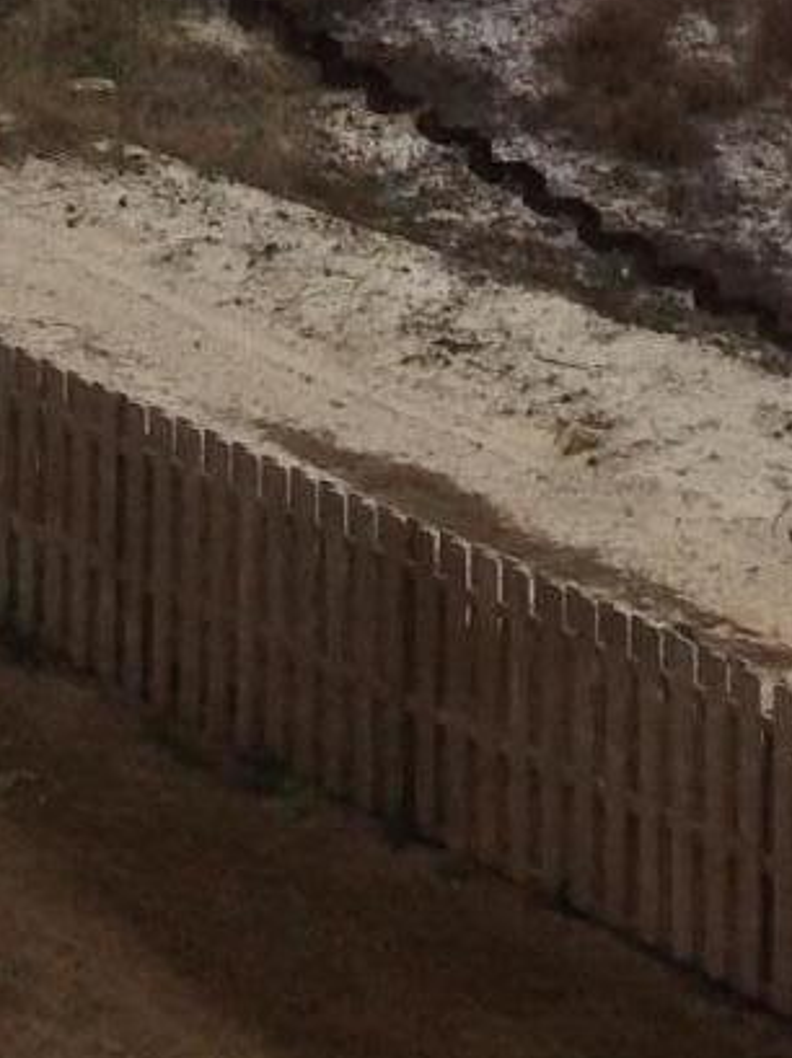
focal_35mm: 171
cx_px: -123
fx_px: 5225
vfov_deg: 10.1
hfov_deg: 8.6
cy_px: -1511
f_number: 2.4
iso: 50
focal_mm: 4.28
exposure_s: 1/1259
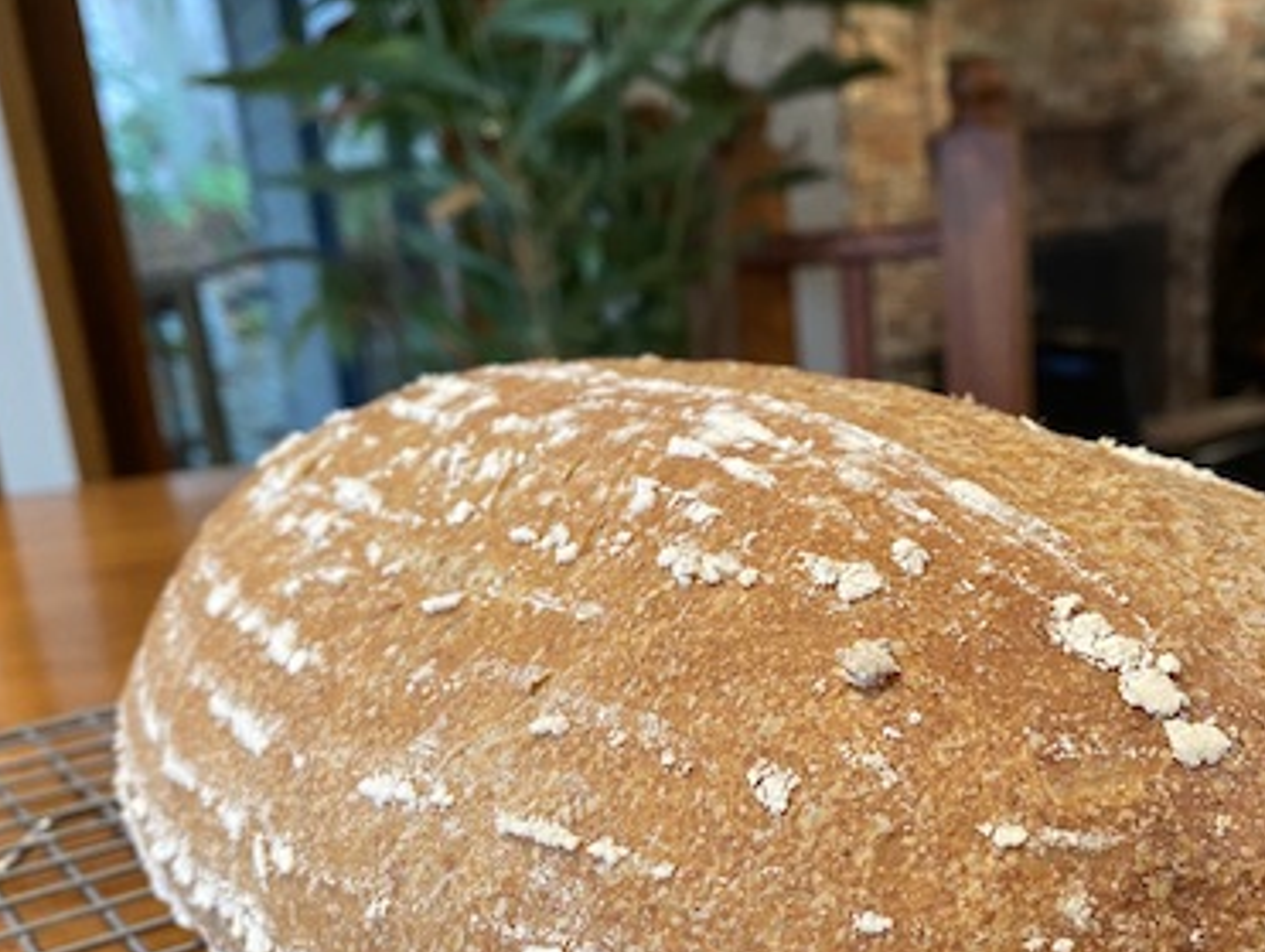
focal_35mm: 42
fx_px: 1536
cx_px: 822
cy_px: 730
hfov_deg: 44.2
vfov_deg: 33.6
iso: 250
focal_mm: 4.25
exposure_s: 1/60
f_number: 1.8
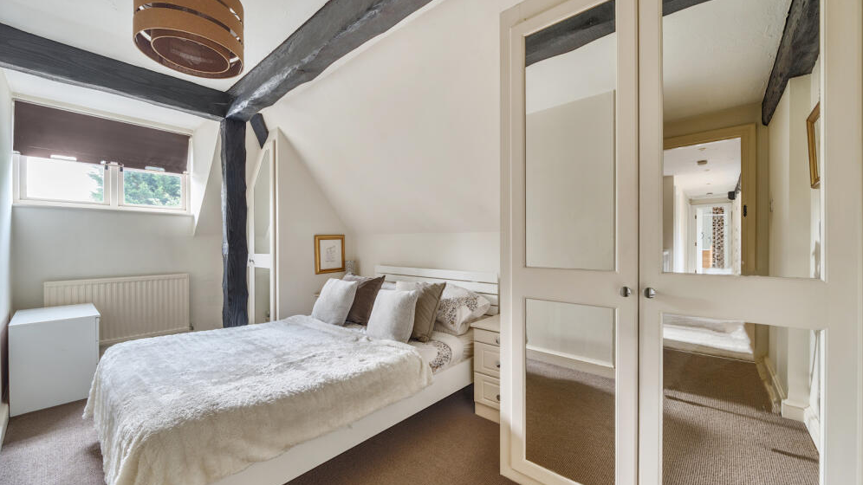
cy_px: 265
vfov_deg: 74.1
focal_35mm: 14
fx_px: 320
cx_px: 443
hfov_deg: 106.8
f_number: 8
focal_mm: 13
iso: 100
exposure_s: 1/1.67
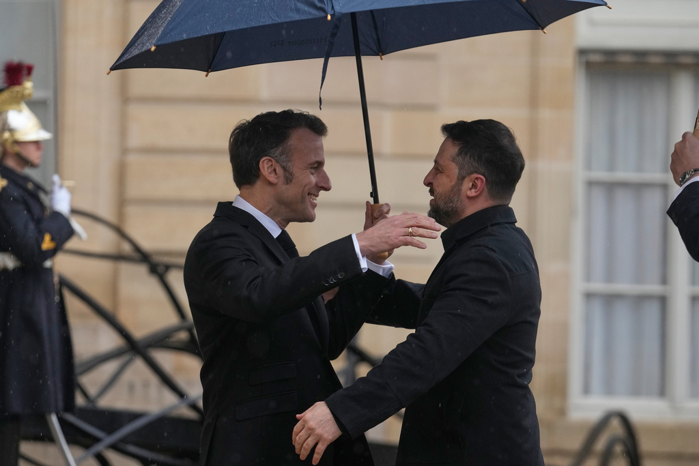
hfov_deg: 10.8
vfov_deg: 7.2
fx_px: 3709
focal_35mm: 191
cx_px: 350
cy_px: 233
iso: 2000
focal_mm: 191
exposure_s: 1/1000
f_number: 5
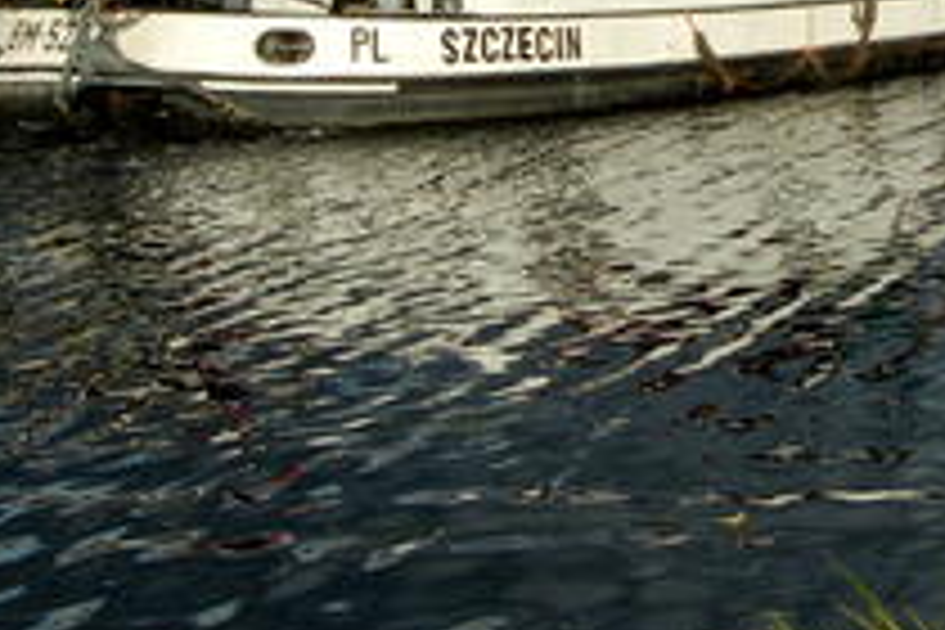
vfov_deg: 9.4
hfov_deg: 14.0
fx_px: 3751
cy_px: -270
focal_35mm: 143
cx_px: 1062
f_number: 11
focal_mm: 25
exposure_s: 1/500
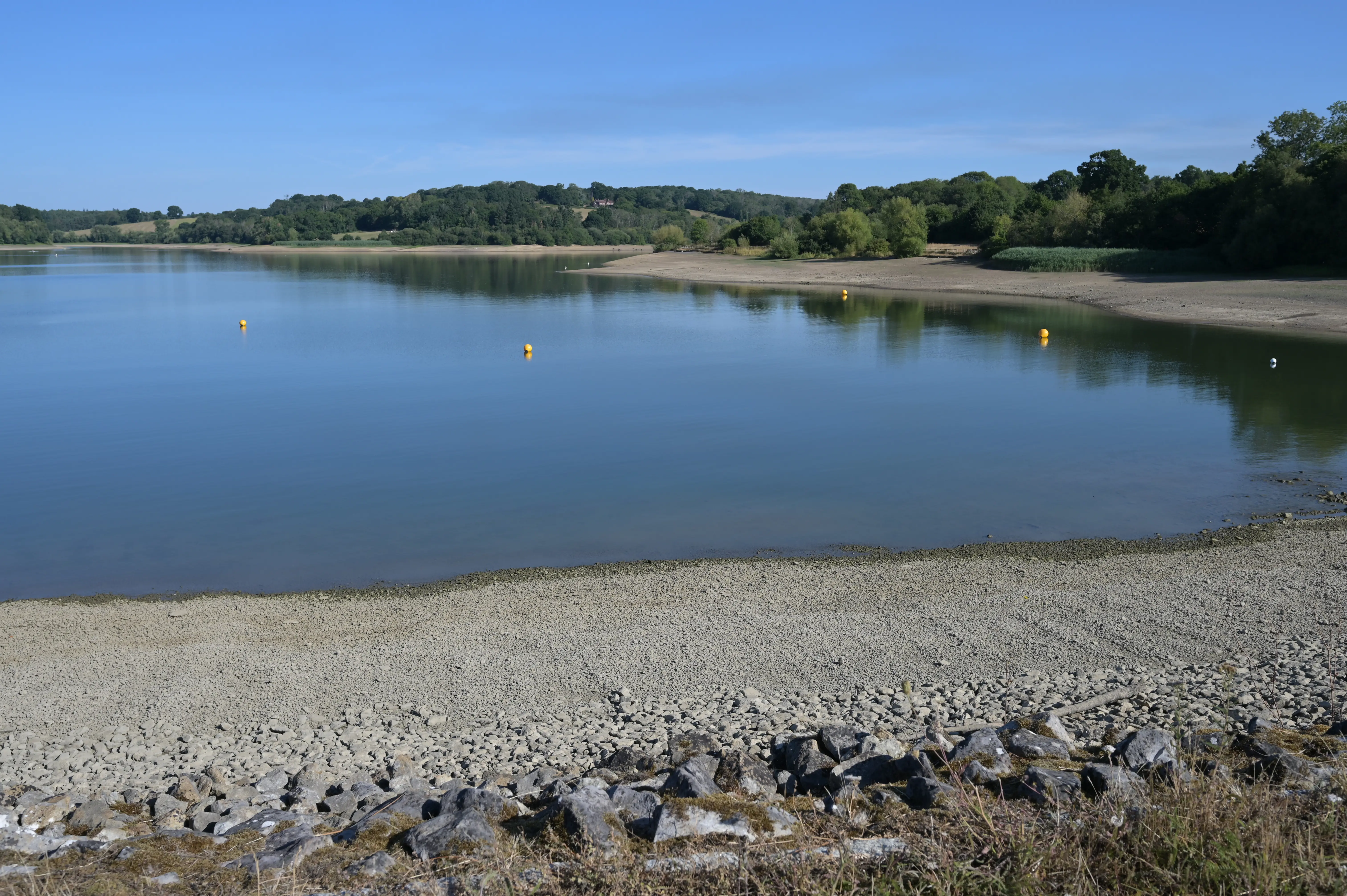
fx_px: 1122
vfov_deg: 43.6
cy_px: 448
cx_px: 674
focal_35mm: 30
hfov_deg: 62.0
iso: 100
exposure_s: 1/320
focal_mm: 30
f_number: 8
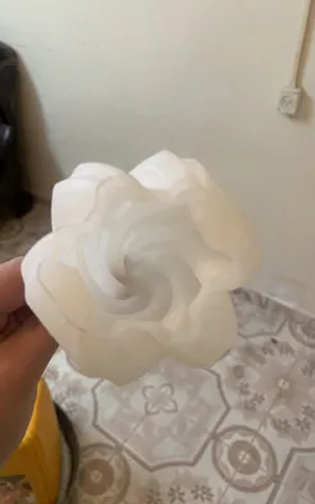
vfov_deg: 66.5
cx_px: 141
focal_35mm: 28
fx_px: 385
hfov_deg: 44.4
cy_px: 249
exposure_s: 1/50
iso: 320
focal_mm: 4.25
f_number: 1.8
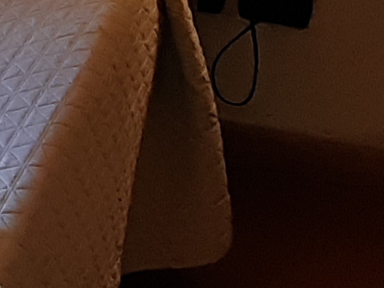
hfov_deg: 8.9
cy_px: -371
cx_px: -743
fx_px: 2041
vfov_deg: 7.6
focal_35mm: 184
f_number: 1.7
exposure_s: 1/50
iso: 50
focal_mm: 3.93
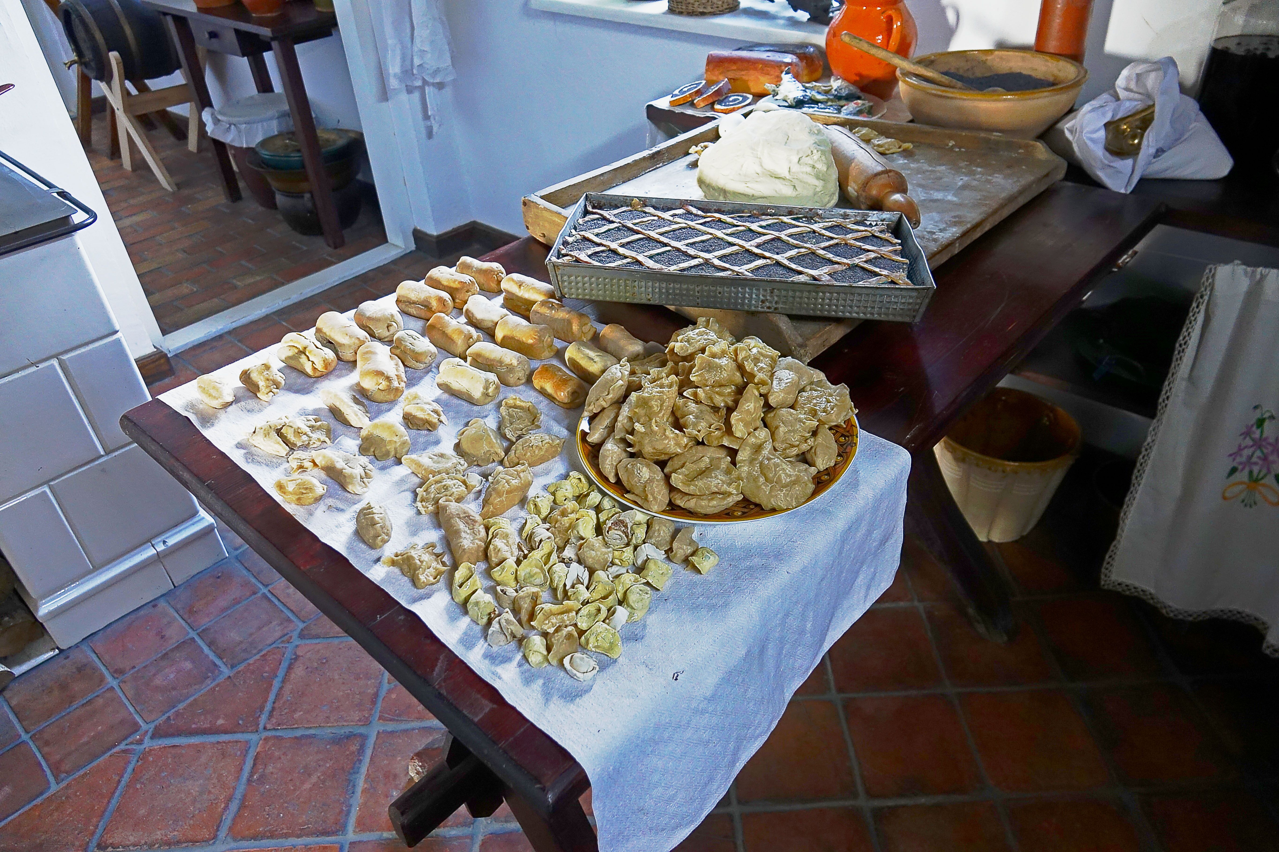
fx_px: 853
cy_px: 426
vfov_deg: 53.1
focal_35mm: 24
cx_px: 640
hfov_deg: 73.7
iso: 800
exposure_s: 1/30
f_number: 2.4
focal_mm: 8.8
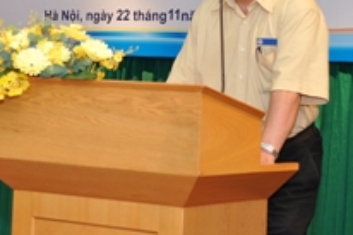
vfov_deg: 11.0
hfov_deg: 16.4
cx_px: 75
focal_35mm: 124
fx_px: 1215
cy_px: 33
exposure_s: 1/40
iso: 200
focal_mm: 38
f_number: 3.5
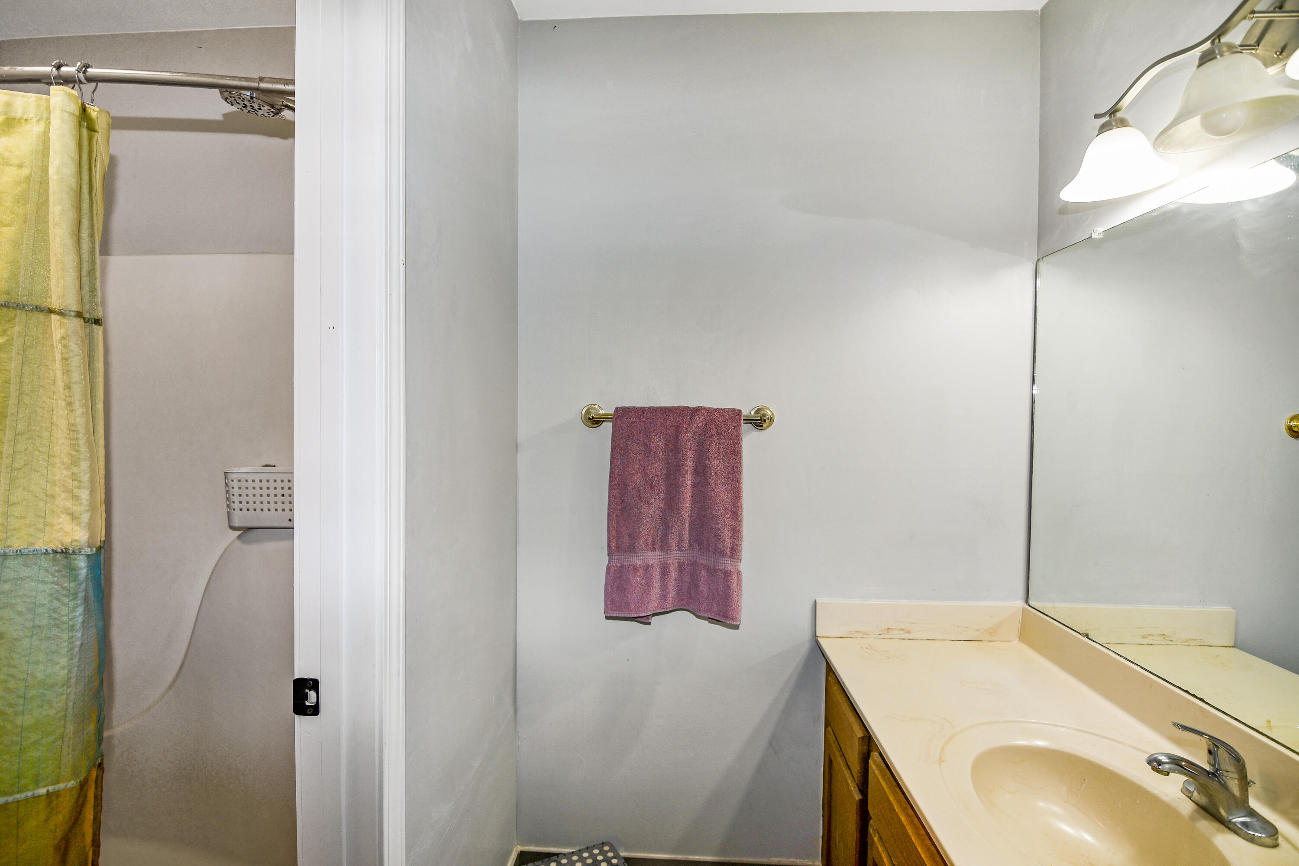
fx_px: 1082
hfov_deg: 61.9
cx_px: 650
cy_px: 433
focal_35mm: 30
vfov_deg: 43.6
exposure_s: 1/60
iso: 100
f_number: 4
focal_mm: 20
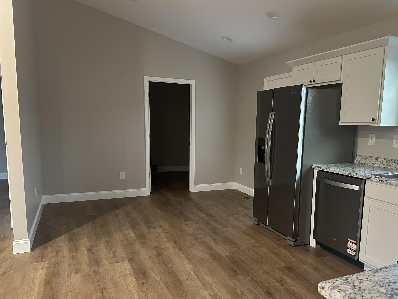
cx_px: 223
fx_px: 322
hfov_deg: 63.2
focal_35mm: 28
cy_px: 168
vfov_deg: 49.6
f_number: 1.78
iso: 640
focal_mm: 6.86
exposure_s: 1/60
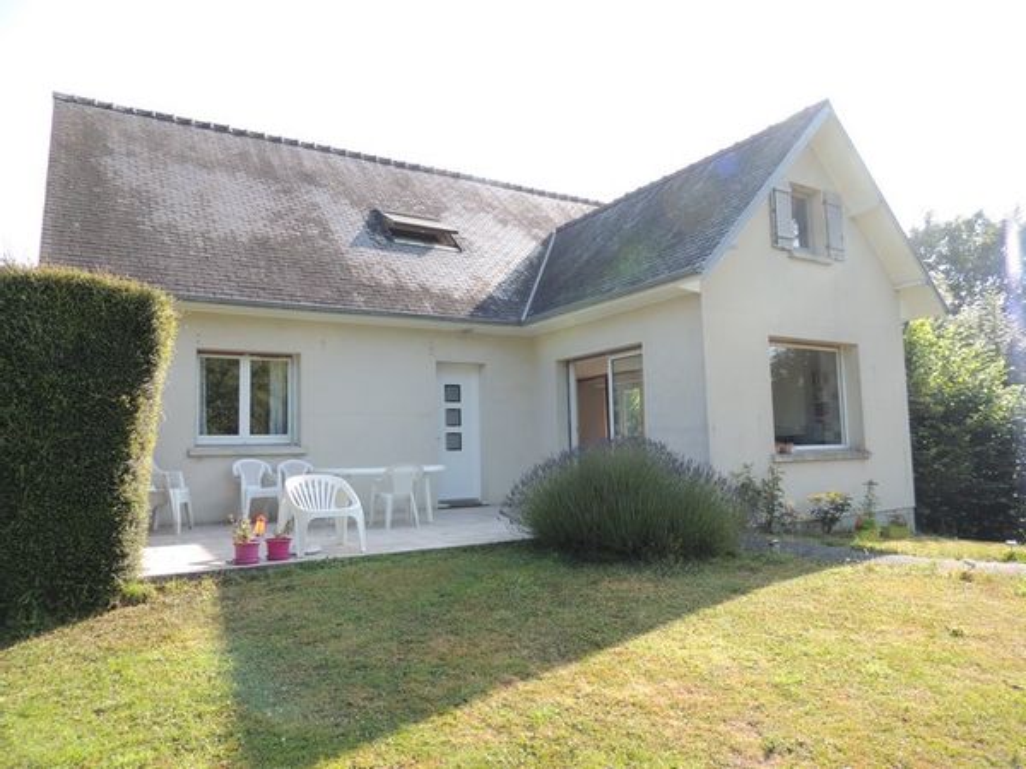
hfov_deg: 71.6
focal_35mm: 24
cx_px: 513
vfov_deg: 56.8
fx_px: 711
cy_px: 384
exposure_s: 1/320
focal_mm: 4.3
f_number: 3
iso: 100
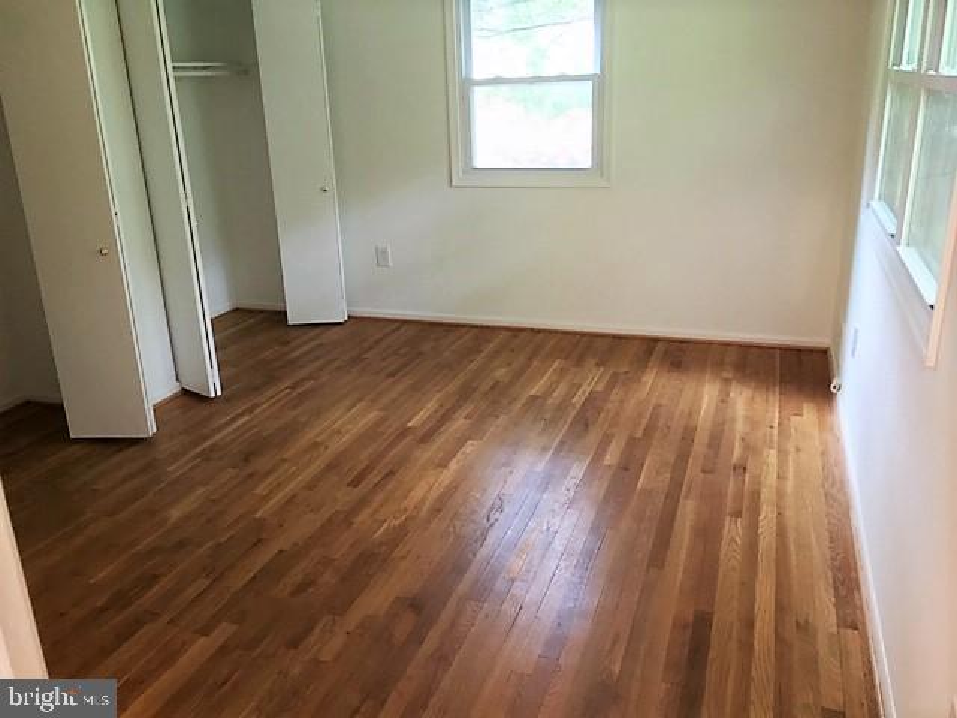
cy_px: 359
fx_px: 802
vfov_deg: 48.2
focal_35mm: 29
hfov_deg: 61.7
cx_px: 478
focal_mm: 4.15
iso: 200
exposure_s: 1/15
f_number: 2.2
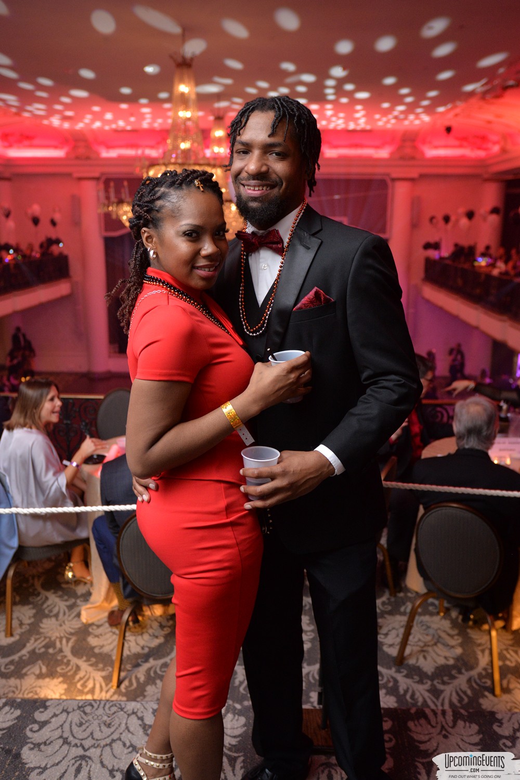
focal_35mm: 32
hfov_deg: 41.1
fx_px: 693
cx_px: 260
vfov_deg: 58.7
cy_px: 390
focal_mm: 32
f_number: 4
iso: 2000
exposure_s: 1/40
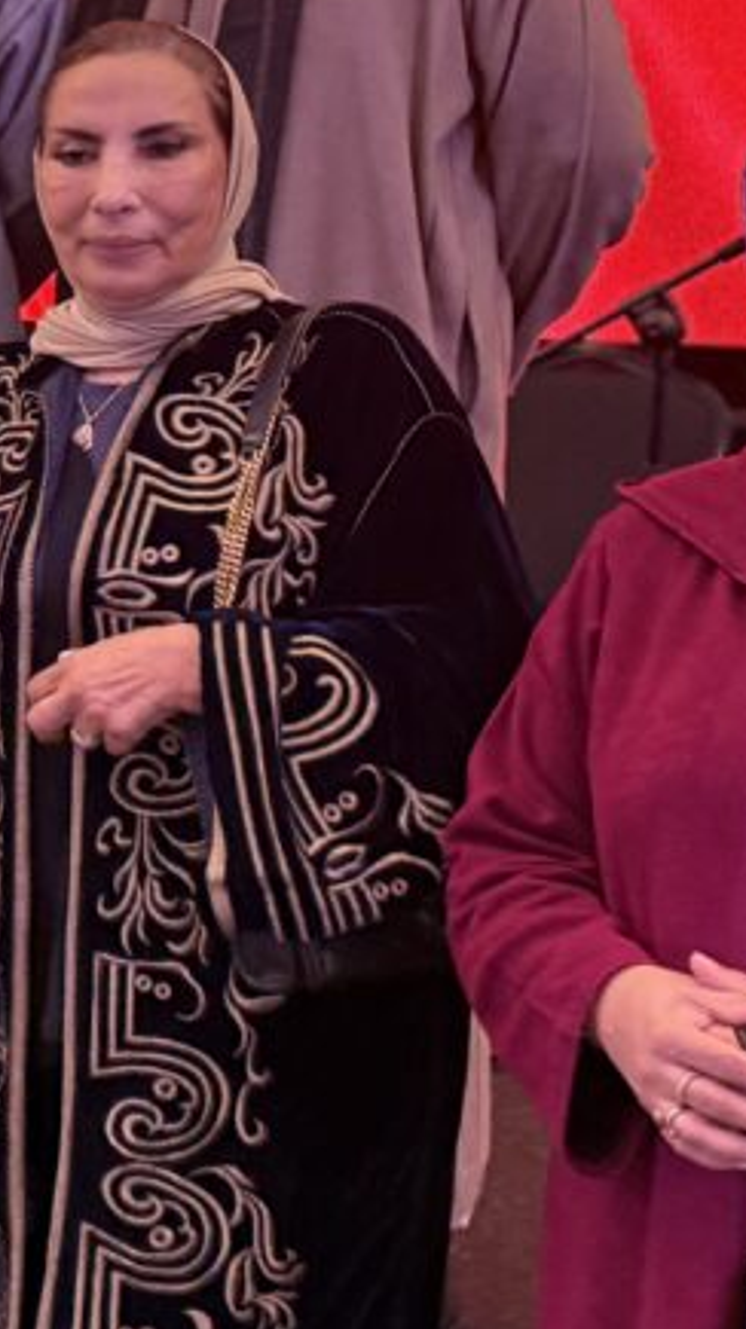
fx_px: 2714
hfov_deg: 13.4
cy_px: 412
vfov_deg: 27.3
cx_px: -749
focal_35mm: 77
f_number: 1.78
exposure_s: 1/60
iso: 400
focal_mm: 6.76
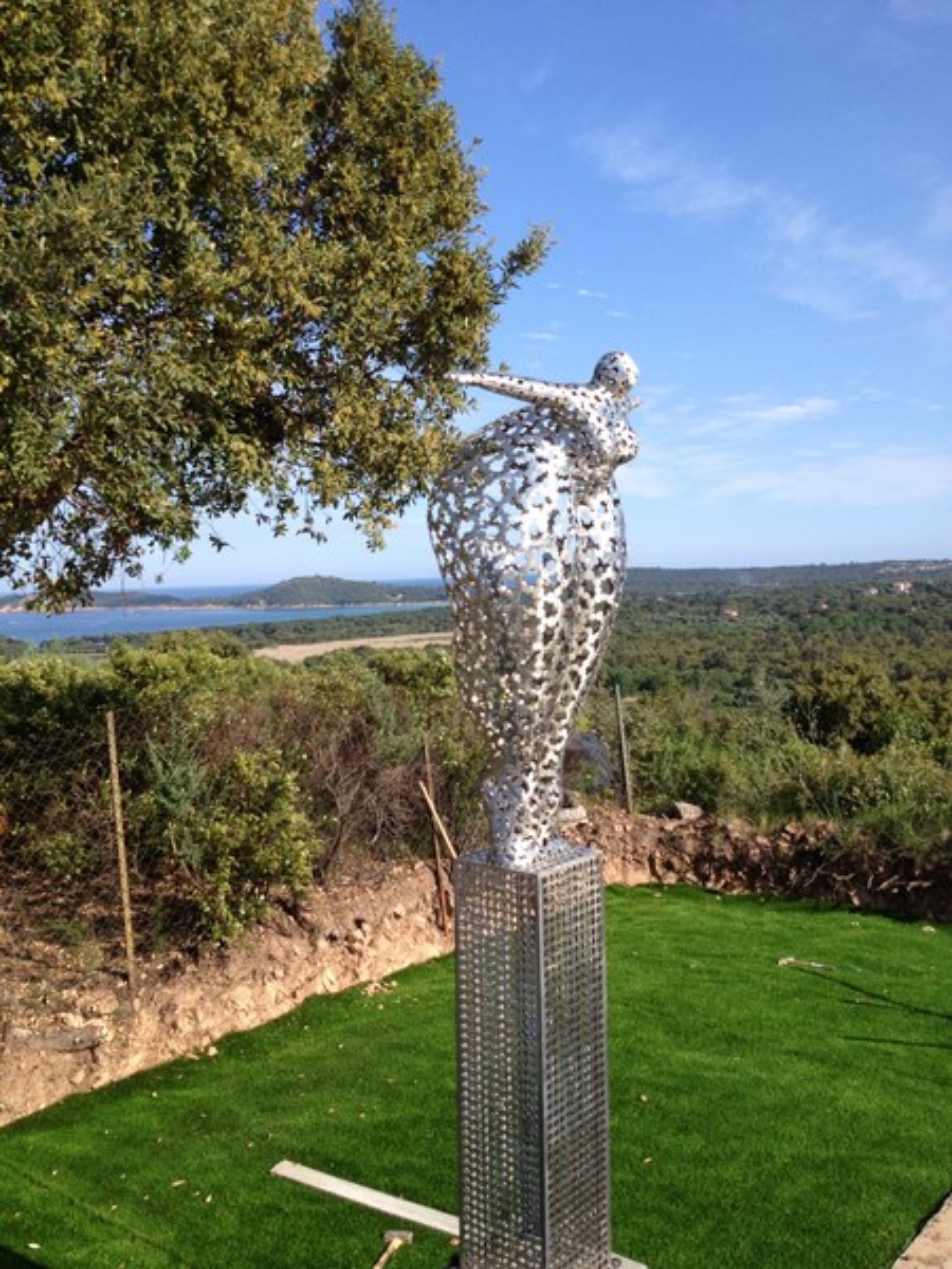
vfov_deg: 52.6
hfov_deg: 40.7
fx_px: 1283
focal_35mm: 35
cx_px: 476
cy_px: 634
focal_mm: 4.28
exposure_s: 1/1227
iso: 50
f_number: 2.4
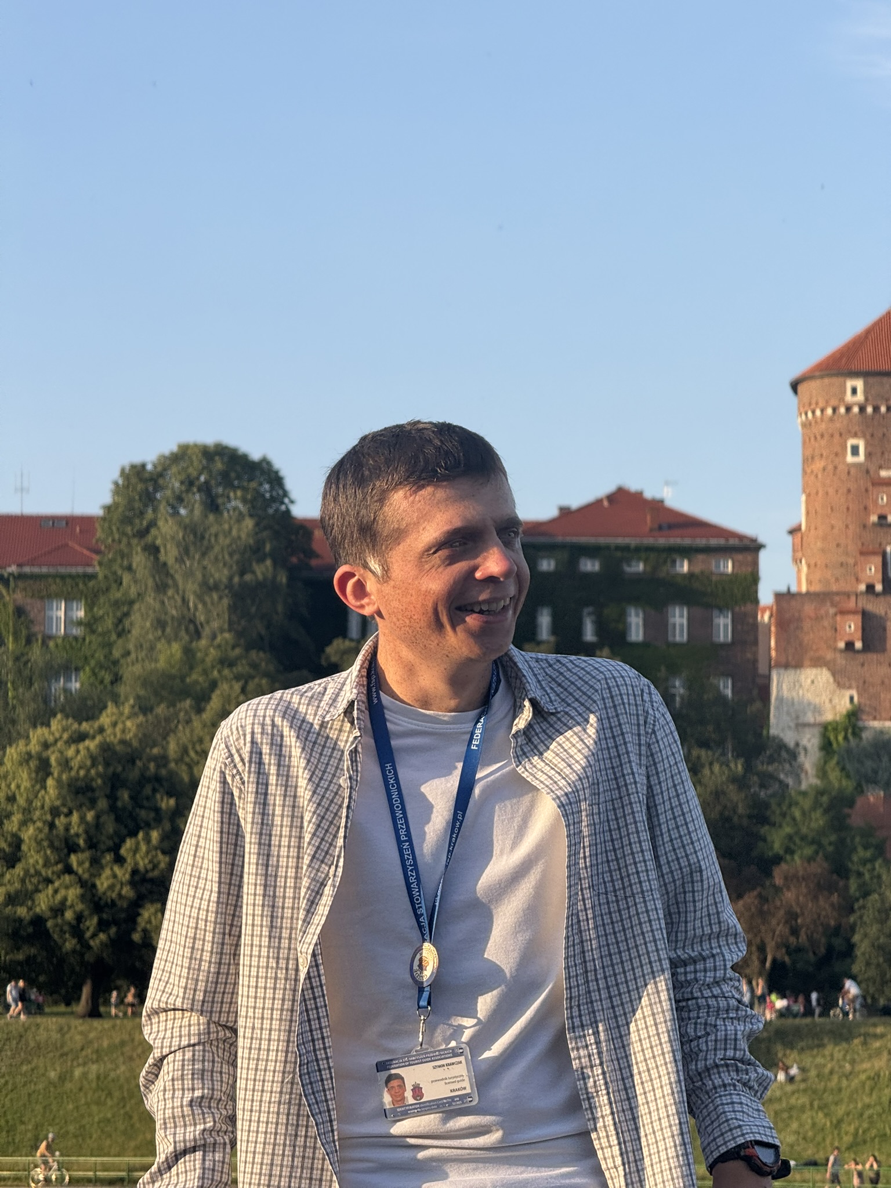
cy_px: 594
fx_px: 4118
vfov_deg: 16.4
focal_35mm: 120
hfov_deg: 12.3
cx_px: 446
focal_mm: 15.66
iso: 50
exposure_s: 1/638
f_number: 2.8
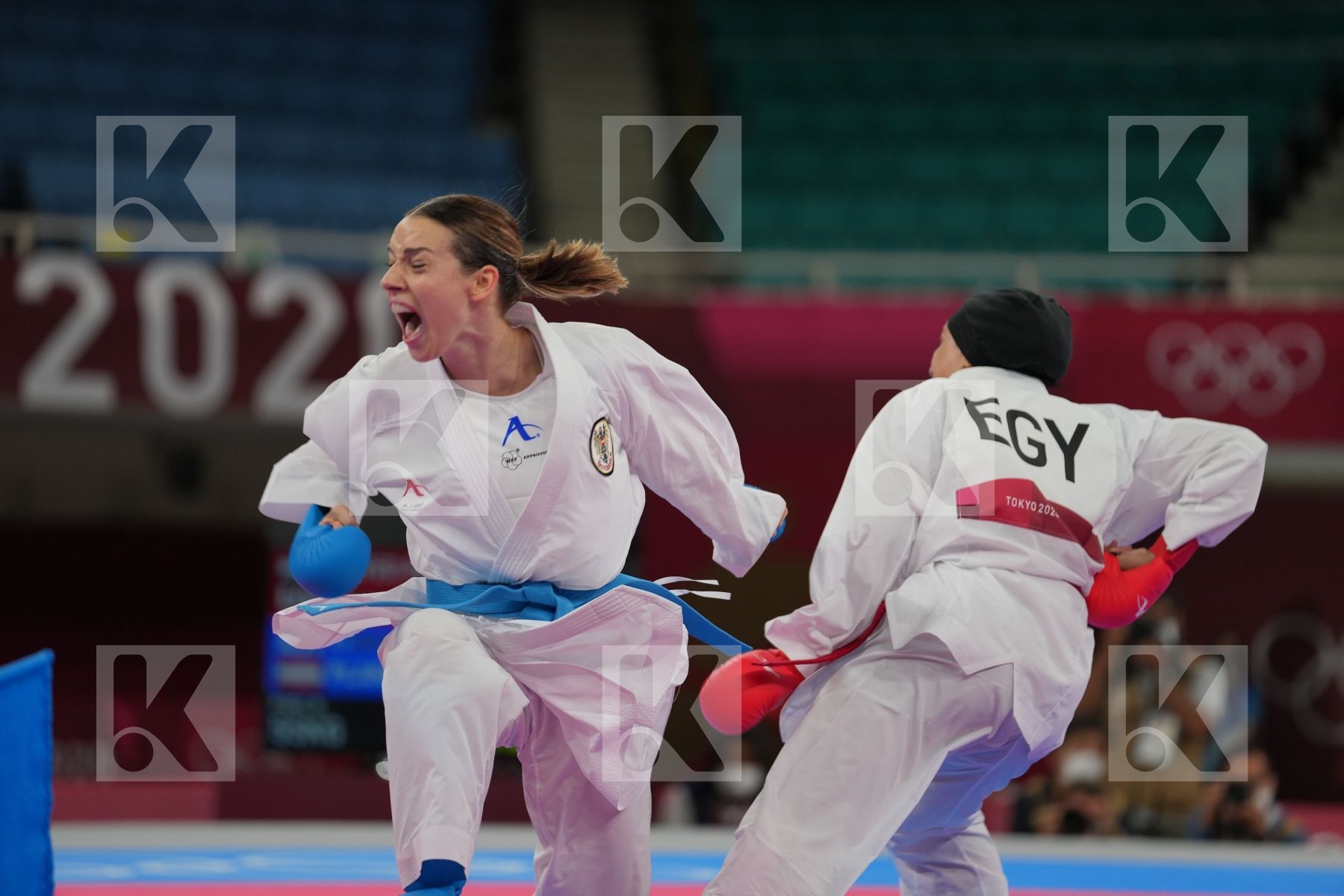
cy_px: 448
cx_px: 672
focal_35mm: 178
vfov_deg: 7.7
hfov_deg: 11.5
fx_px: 6645
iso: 500
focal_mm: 178
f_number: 2.8
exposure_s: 1/1000
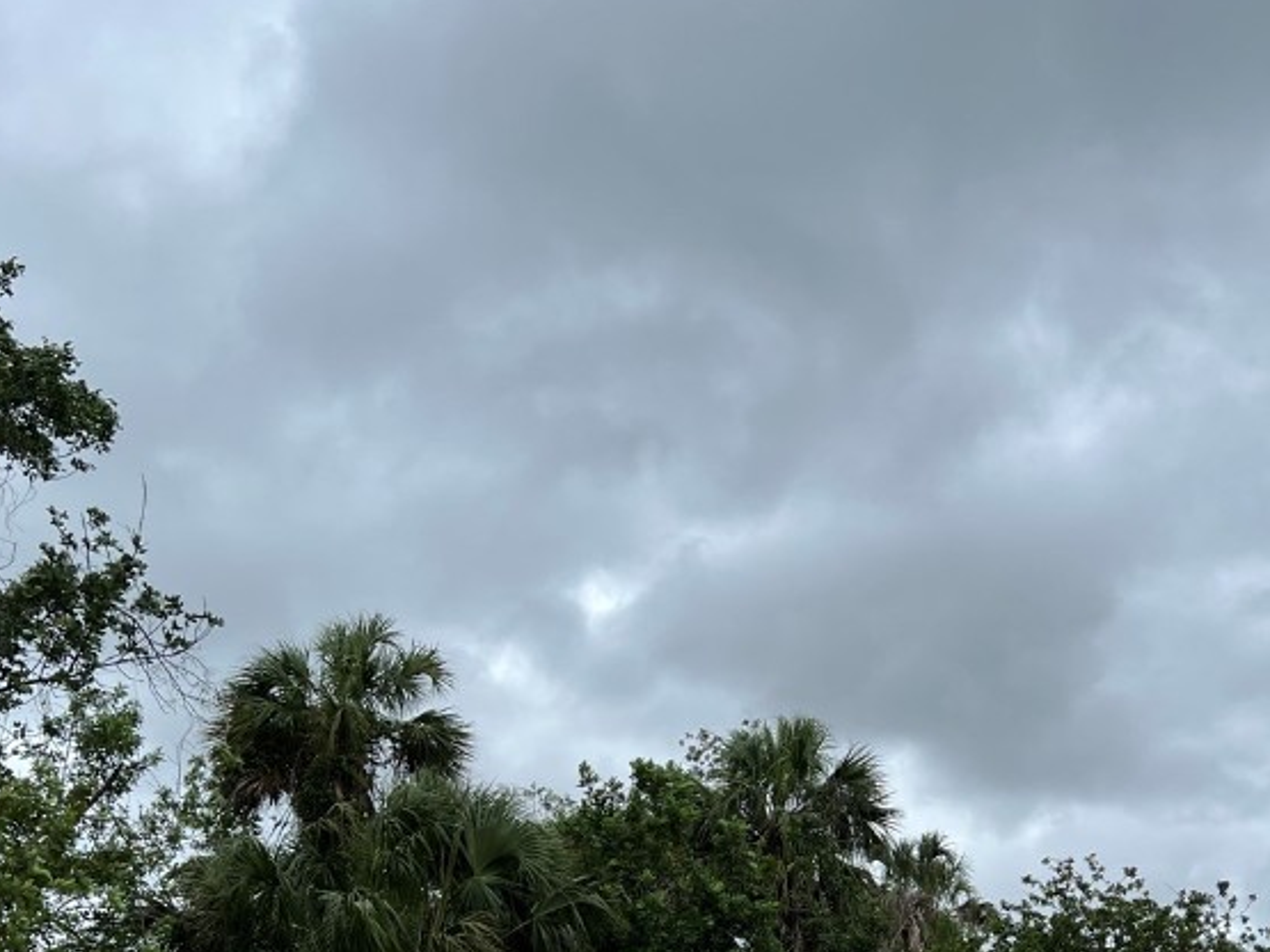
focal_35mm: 48
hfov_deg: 39.6
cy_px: 792
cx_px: 739
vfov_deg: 29.4
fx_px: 1761
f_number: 1.5
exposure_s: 1/1511
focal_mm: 5.7
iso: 50
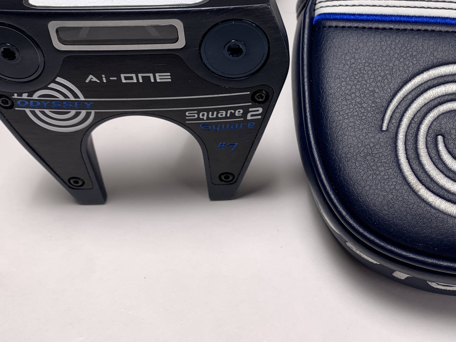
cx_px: 301
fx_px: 566
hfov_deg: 43.3
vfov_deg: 33.5
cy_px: 132
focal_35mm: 43
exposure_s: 1/140
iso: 25
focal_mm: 4.25
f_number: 1.8
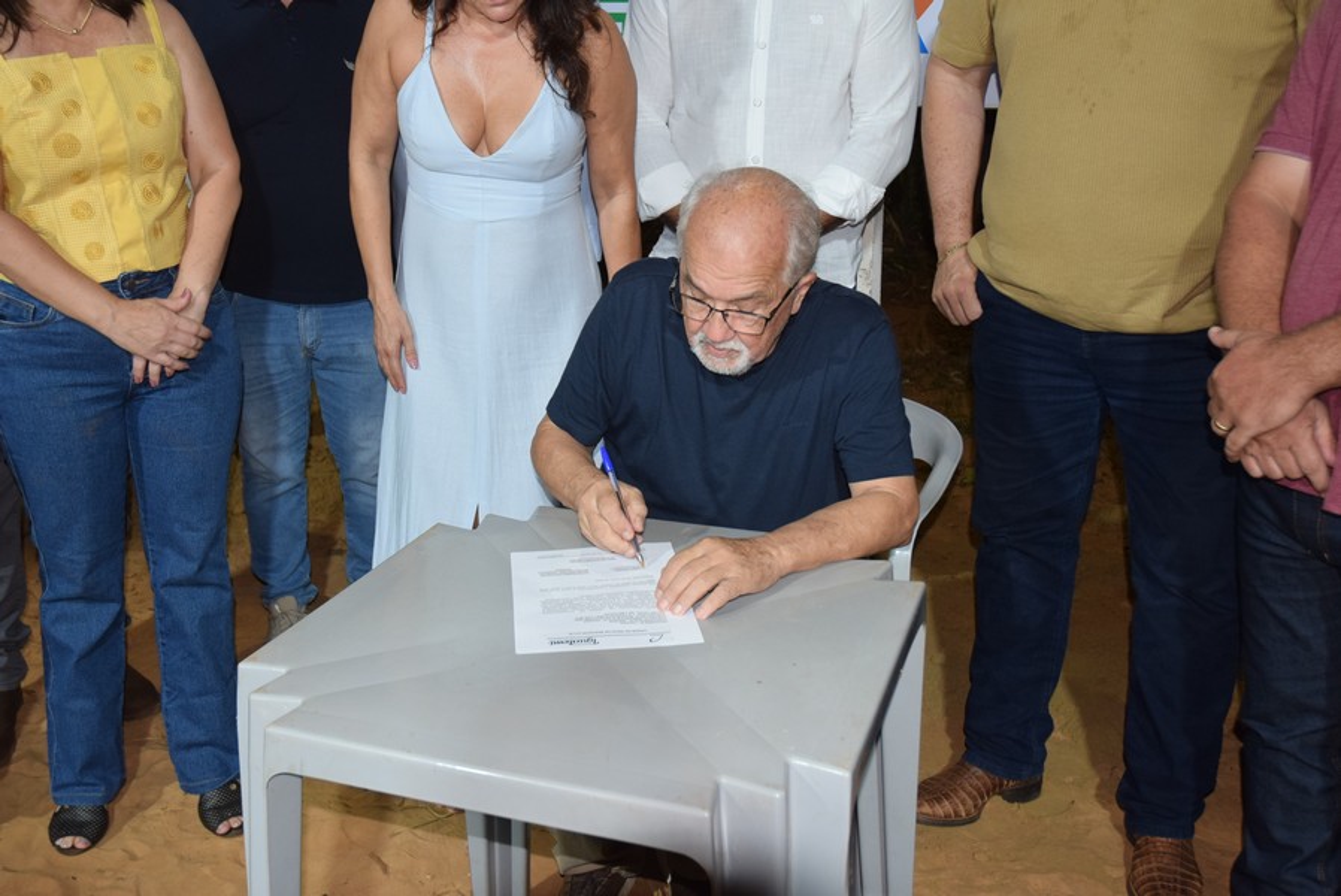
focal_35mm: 38
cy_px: 448
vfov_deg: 35.5
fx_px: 1398
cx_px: 670
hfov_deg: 51.3
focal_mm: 25
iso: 800
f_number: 4.5
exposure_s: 1/80
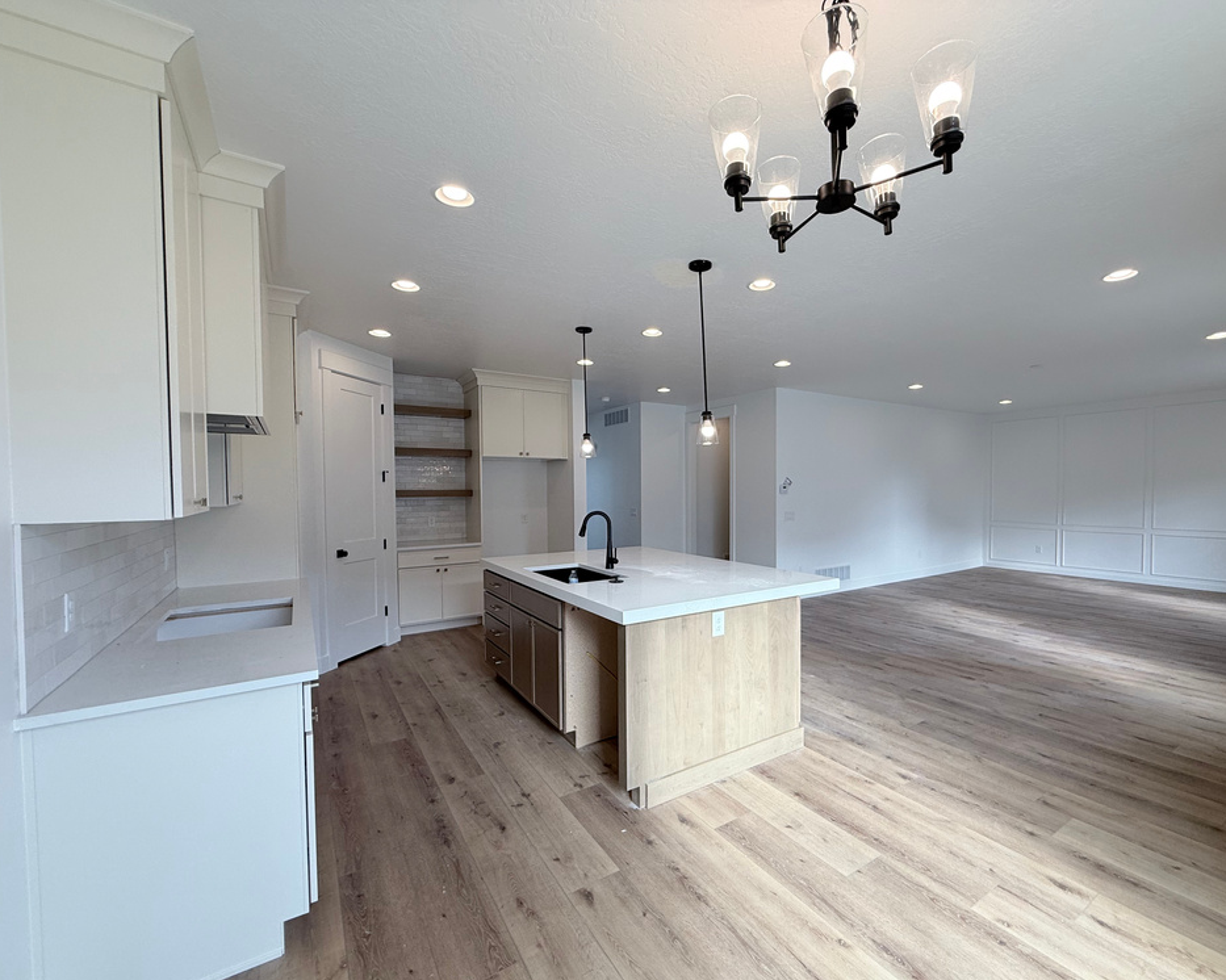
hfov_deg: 96.7
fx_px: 544
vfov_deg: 84.0
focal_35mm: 15
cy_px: 503
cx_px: 654
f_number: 2.2
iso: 64
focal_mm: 2.22
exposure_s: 1/171
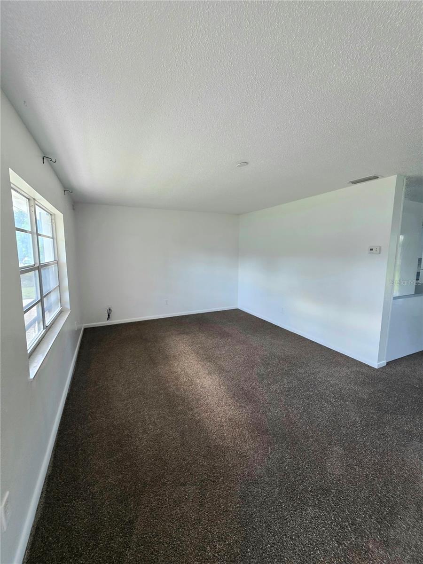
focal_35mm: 13
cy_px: 282
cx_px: 212
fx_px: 212
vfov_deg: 106.2
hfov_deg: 89.9
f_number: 1.9
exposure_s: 1/120
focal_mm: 2.2
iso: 200
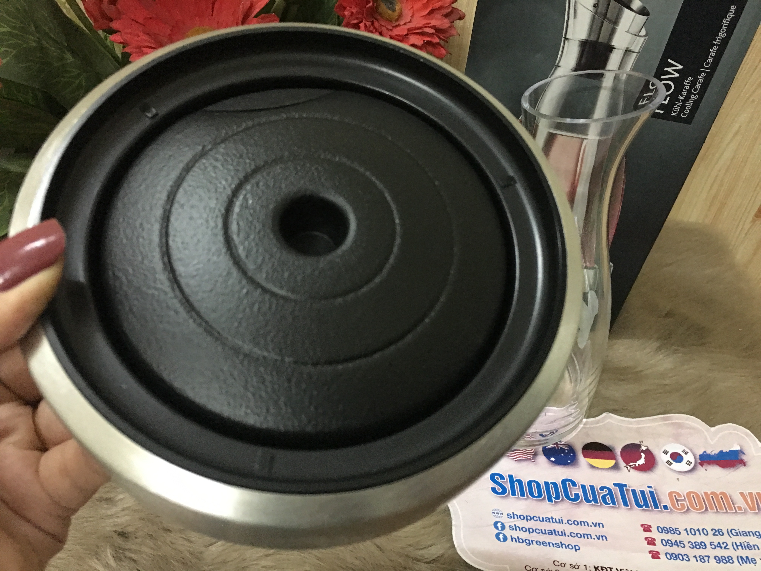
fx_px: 638
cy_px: 286
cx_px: 380
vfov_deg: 48.2
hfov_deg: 61.7
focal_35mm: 29
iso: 160
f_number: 2.2
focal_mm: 4.15
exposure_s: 1/8
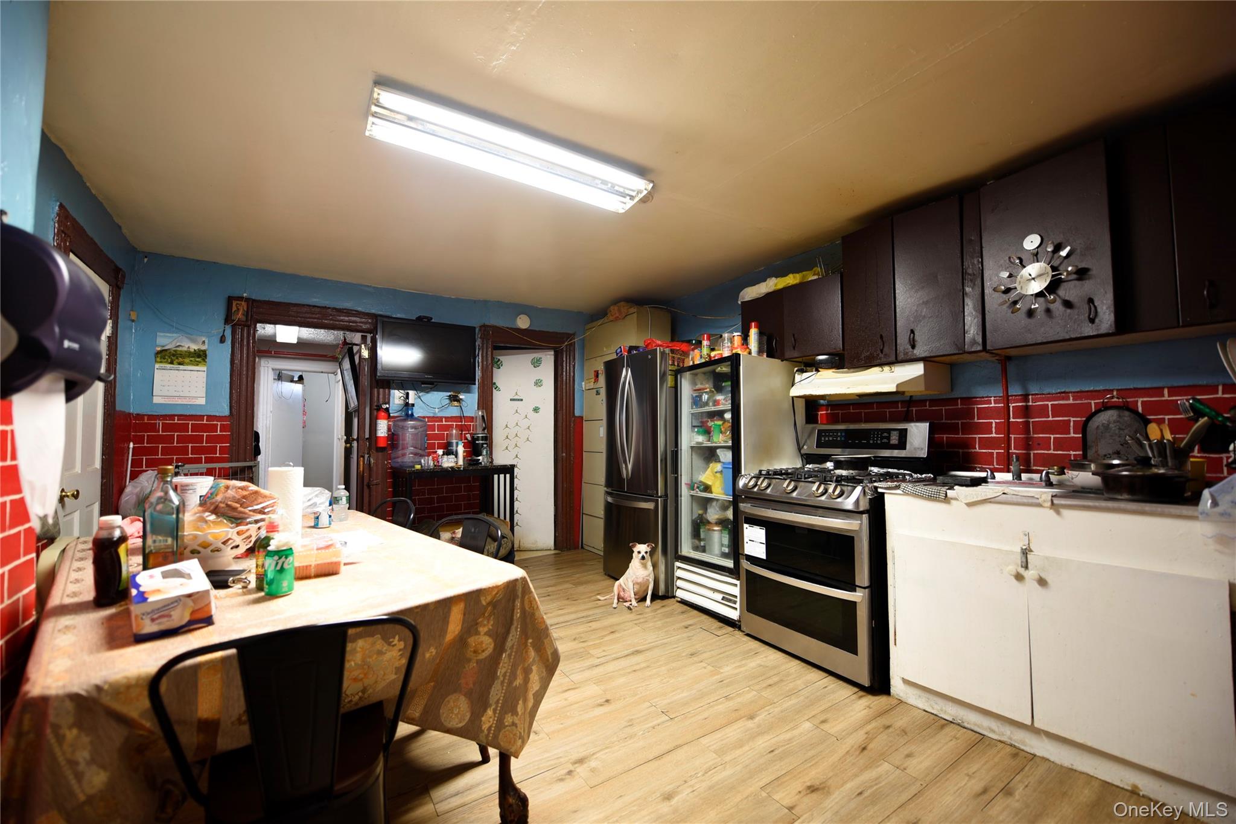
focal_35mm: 14
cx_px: 618
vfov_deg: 81.2
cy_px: 412
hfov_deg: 104.2
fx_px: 481
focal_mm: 14
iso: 200
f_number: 2.8
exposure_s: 1/20
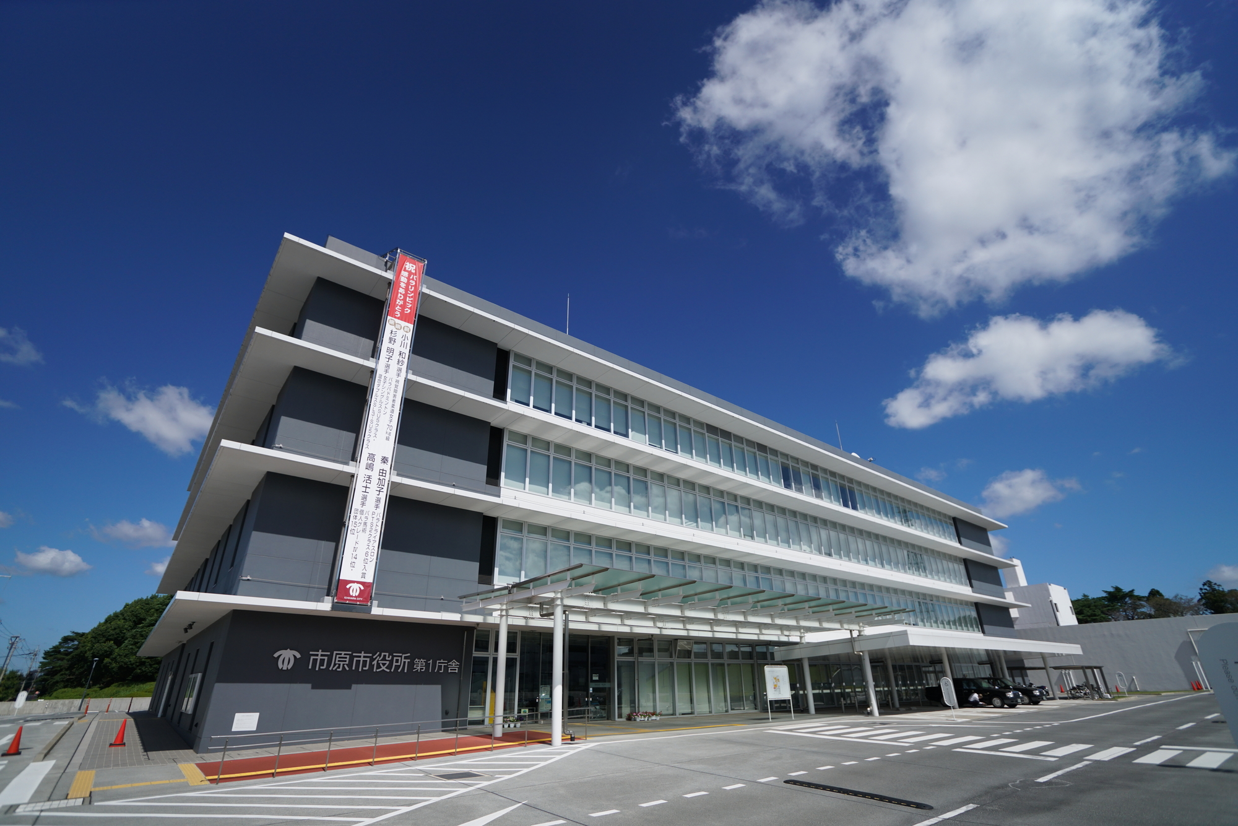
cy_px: 413
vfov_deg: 70.5
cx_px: 619
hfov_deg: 93.3
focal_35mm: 17
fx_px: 585
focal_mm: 17
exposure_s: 1/8000
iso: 400
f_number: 3.2
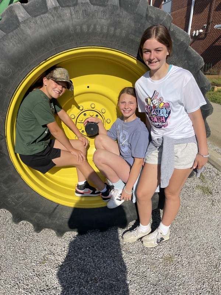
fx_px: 213
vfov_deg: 69.4
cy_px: 148
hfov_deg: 54.9
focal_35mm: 25
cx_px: 110
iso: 32
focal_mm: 5.1
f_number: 1.6
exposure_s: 1/5376
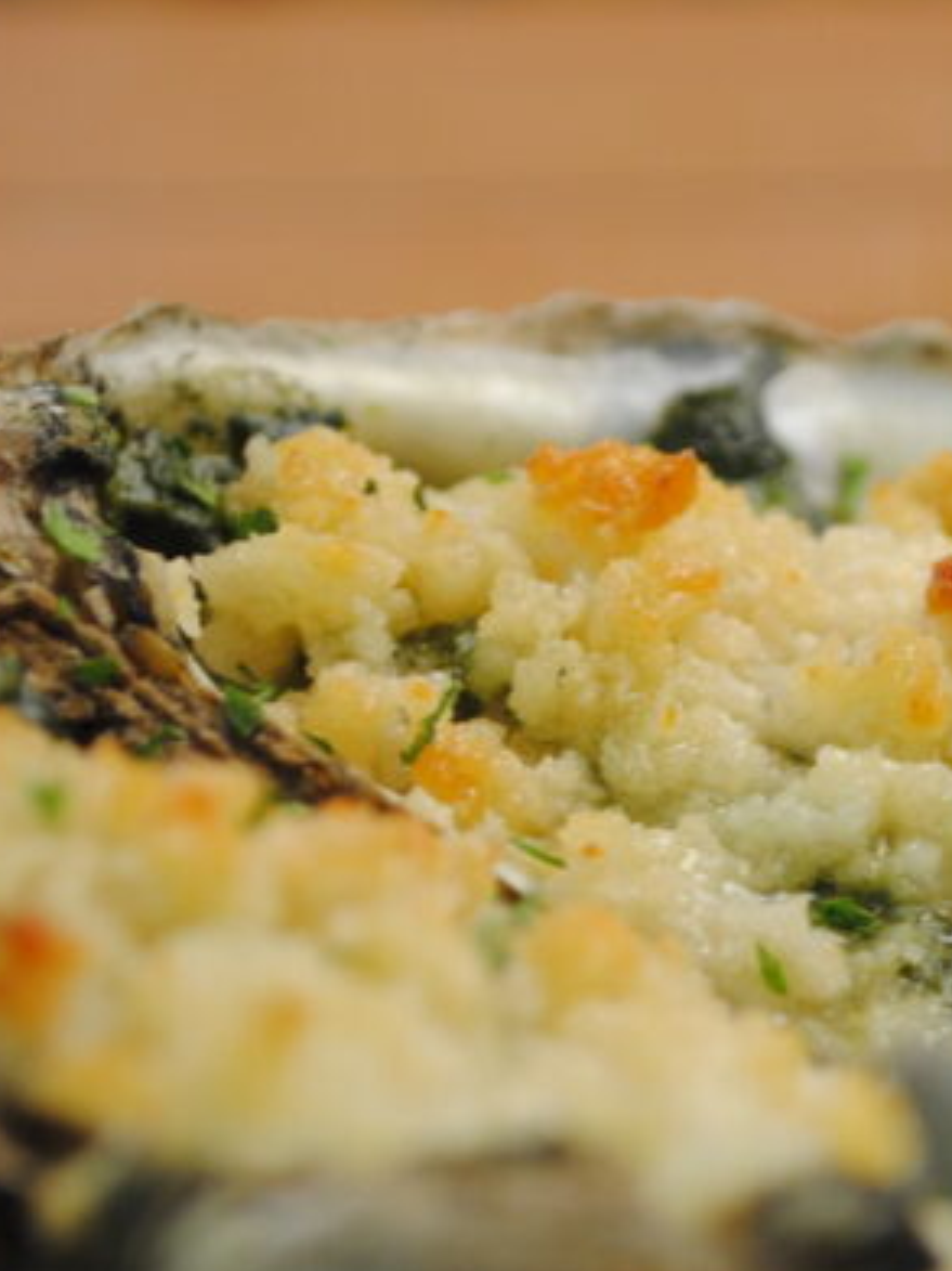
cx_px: 890
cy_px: 714
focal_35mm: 159
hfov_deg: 9.3
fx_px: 5834
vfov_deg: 12.4
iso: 250
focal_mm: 42
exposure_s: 1/30
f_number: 5.3
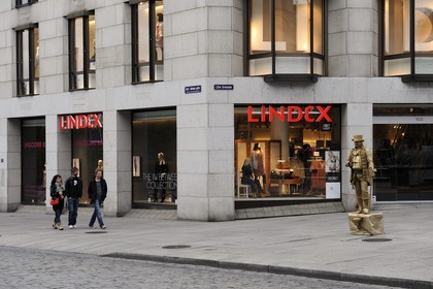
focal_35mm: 62
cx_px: 216
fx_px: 746
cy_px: 144
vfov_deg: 21.9
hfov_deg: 32.4
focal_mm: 62
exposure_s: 1/160
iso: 800
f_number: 6.3
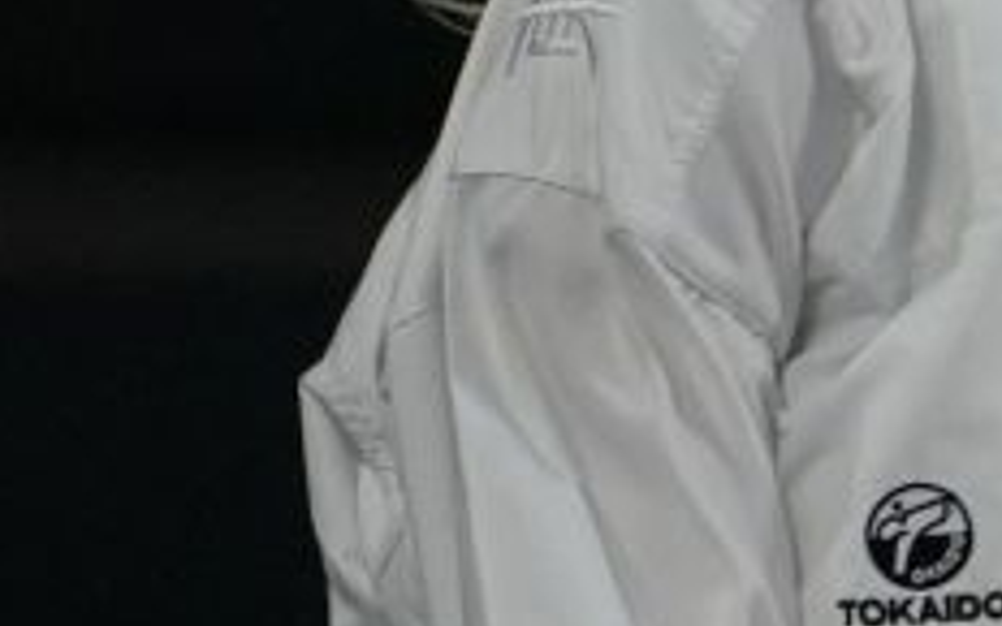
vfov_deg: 0.8
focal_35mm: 1559
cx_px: 3174
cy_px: 440
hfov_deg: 1.3
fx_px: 42573
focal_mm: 197
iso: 1600
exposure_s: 1/1000
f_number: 2.8
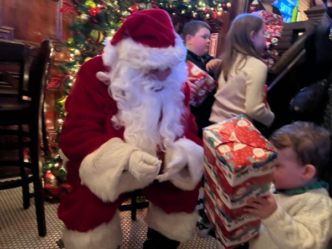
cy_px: 124
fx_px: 249
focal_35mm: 26
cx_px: 166
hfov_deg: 67.3
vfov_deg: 53.1
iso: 640
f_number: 1.5
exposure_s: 1/30
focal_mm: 5.7
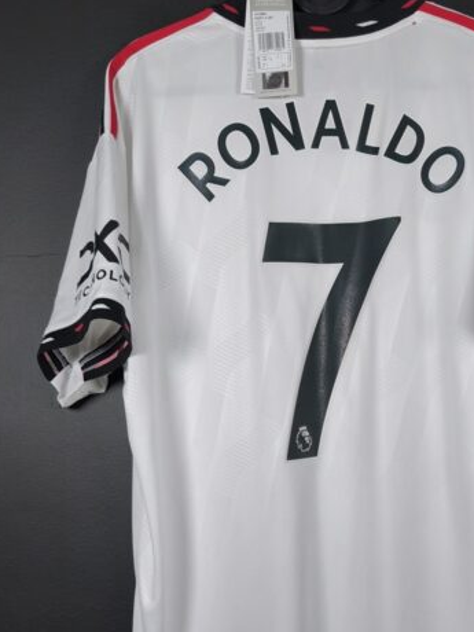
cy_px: 434
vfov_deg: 45.9
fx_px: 730
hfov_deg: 35.5
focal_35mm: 40
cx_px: 330
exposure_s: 1/160
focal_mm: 6.57
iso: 400
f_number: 1.6
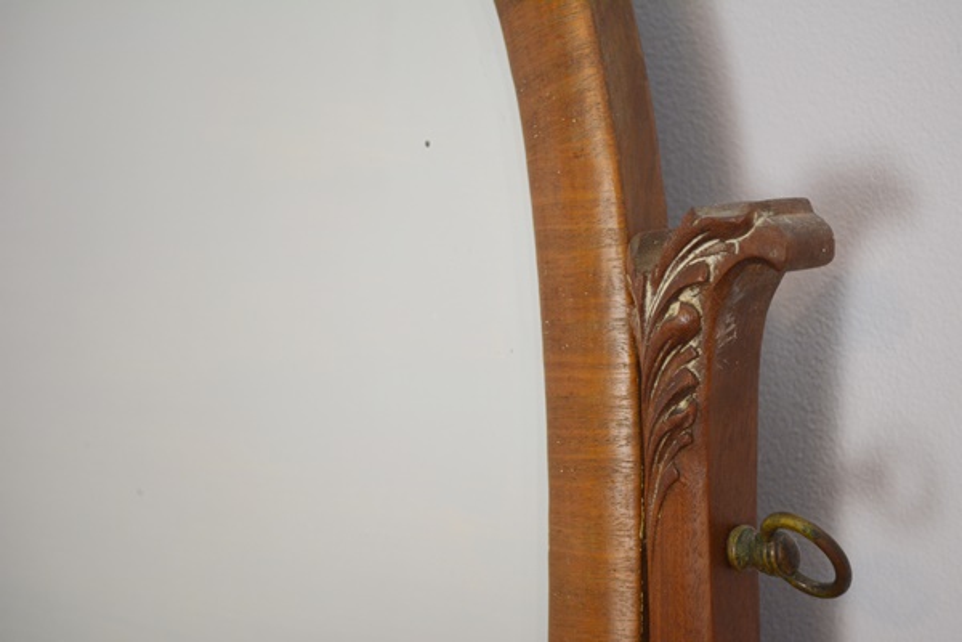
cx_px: 481
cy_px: 321
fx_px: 1764
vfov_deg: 20.6
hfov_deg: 30.5
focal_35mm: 66
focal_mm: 44
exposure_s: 1/60
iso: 720
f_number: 5.3
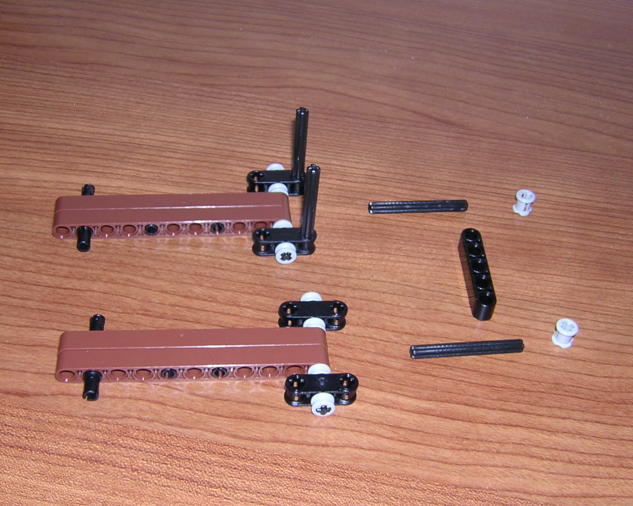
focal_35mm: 50
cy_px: 251
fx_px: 937
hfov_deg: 37.3
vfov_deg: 30.2
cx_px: 309
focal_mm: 6.1
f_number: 5.8
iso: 100
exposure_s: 1/60.1
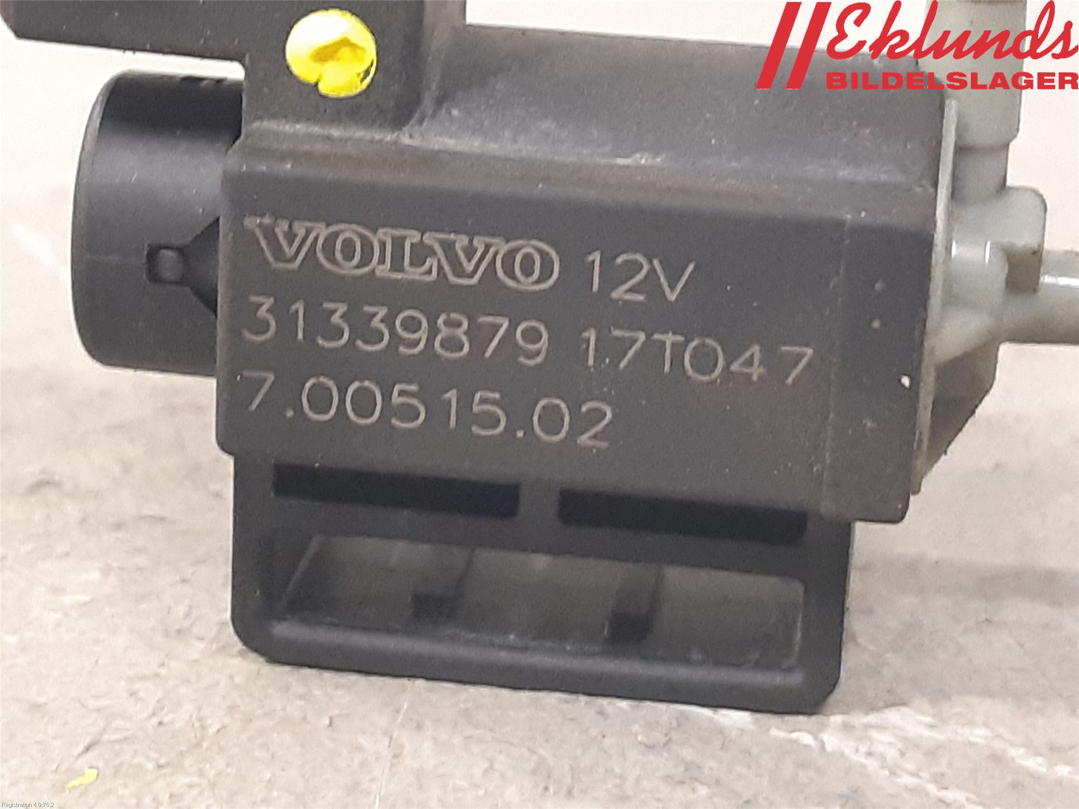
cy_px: 404
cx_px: 540
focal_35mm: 26
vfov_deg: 53.1
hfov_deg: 67.3
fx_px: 810
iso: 250
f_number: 1.7
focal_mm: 3.93
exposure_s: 1/25
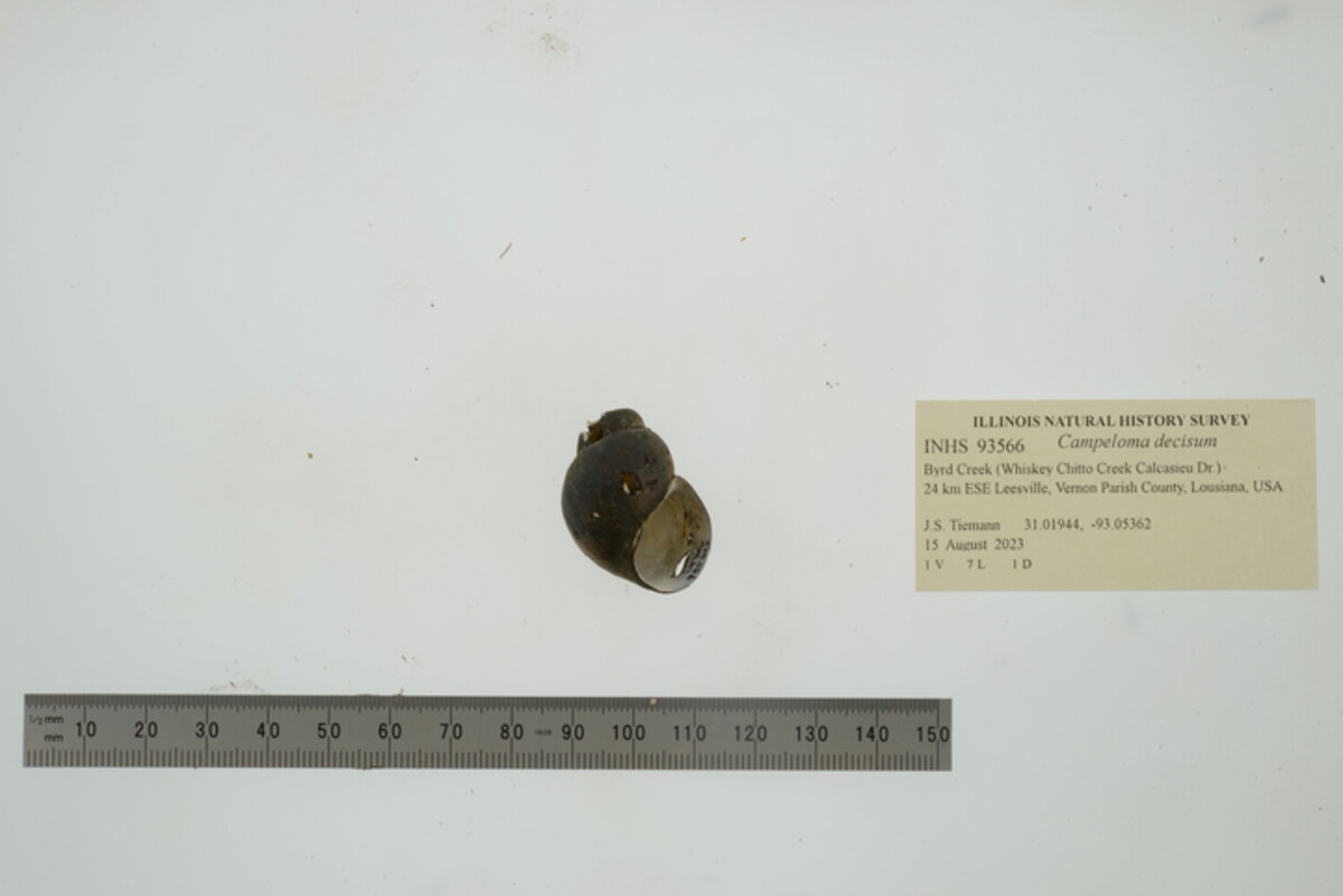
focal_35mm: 60
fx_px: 2239
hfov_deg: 33.4
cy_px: 448
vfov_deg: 22.6
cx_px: 672
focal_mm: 60
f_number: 32
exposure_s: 1/13
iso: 100
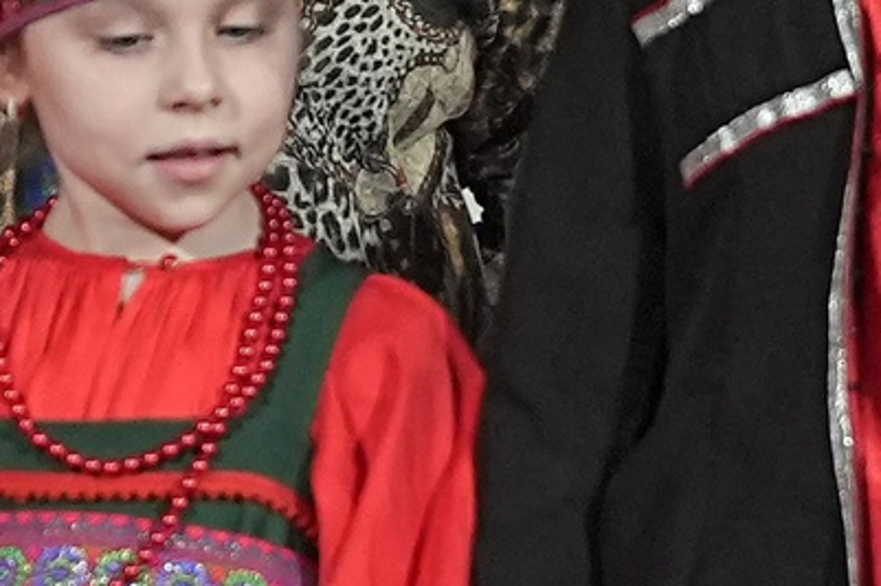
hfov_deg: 1.4
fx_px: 34832
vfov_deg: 1.0
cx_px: -358
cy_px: 556
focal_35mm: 1424
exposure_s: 1/400
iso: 2500
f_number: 4
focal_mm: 149
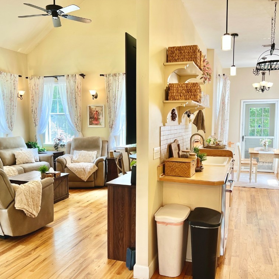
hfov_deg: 52.5
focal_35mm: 31
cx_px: 147
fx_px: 283
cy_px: 140
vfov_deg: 52.5
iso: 80
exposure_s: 1/120
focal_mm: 5.7
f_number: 1.5
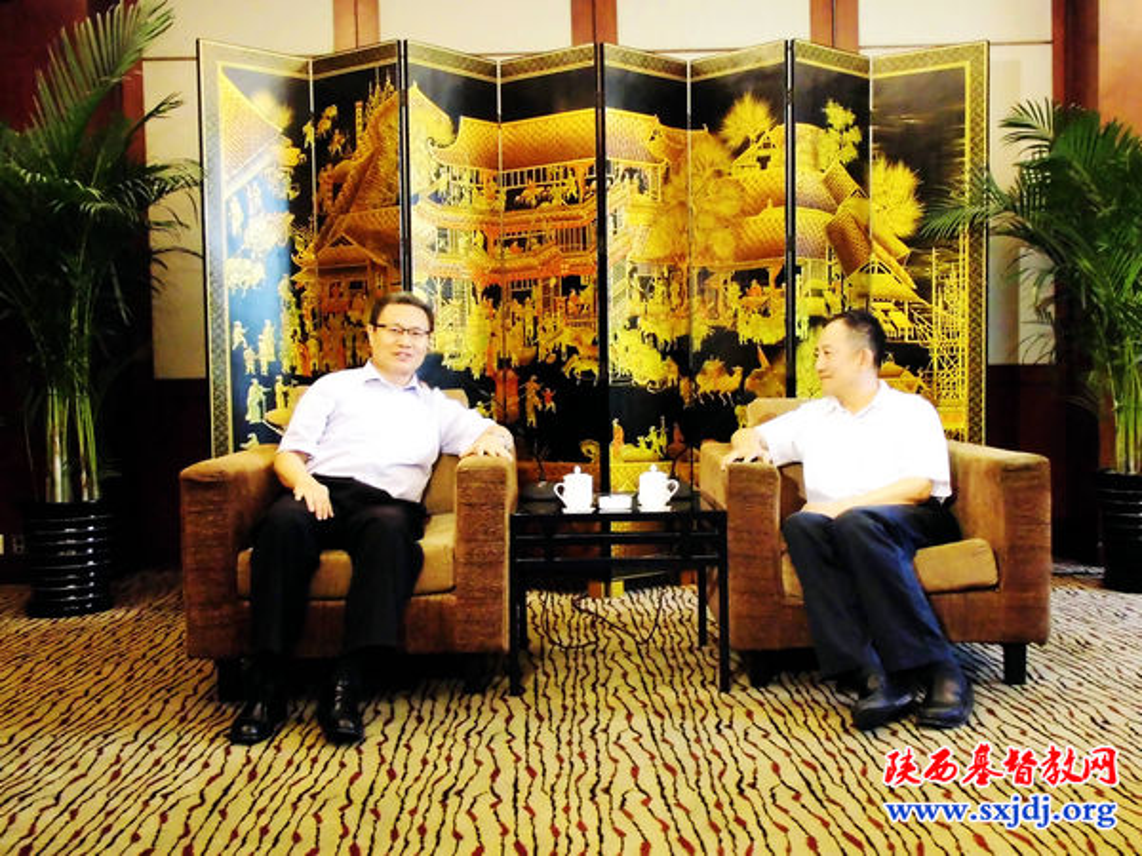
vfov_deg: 41.8
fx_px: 1122
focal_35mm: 34
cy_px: 428
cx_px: 571
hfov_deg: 54.0
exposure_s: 1/30
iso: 800
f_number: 3.4
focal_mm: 6.01
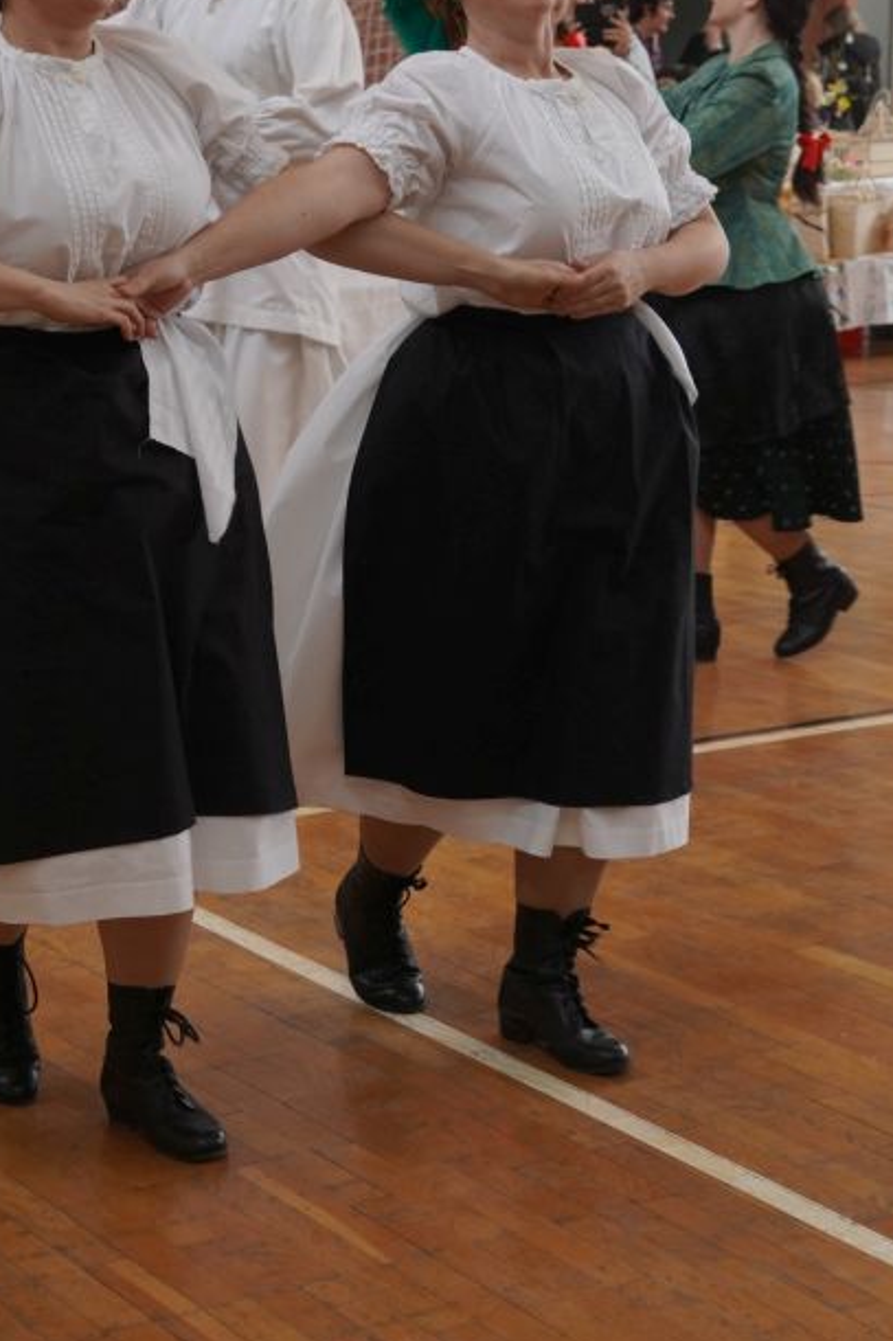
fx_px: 3030
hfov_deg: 16.7
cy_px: 509
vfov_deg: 24.9
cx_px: 283
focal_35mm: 81
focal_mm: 33.5
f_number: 5
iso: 1000
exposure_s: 1/200
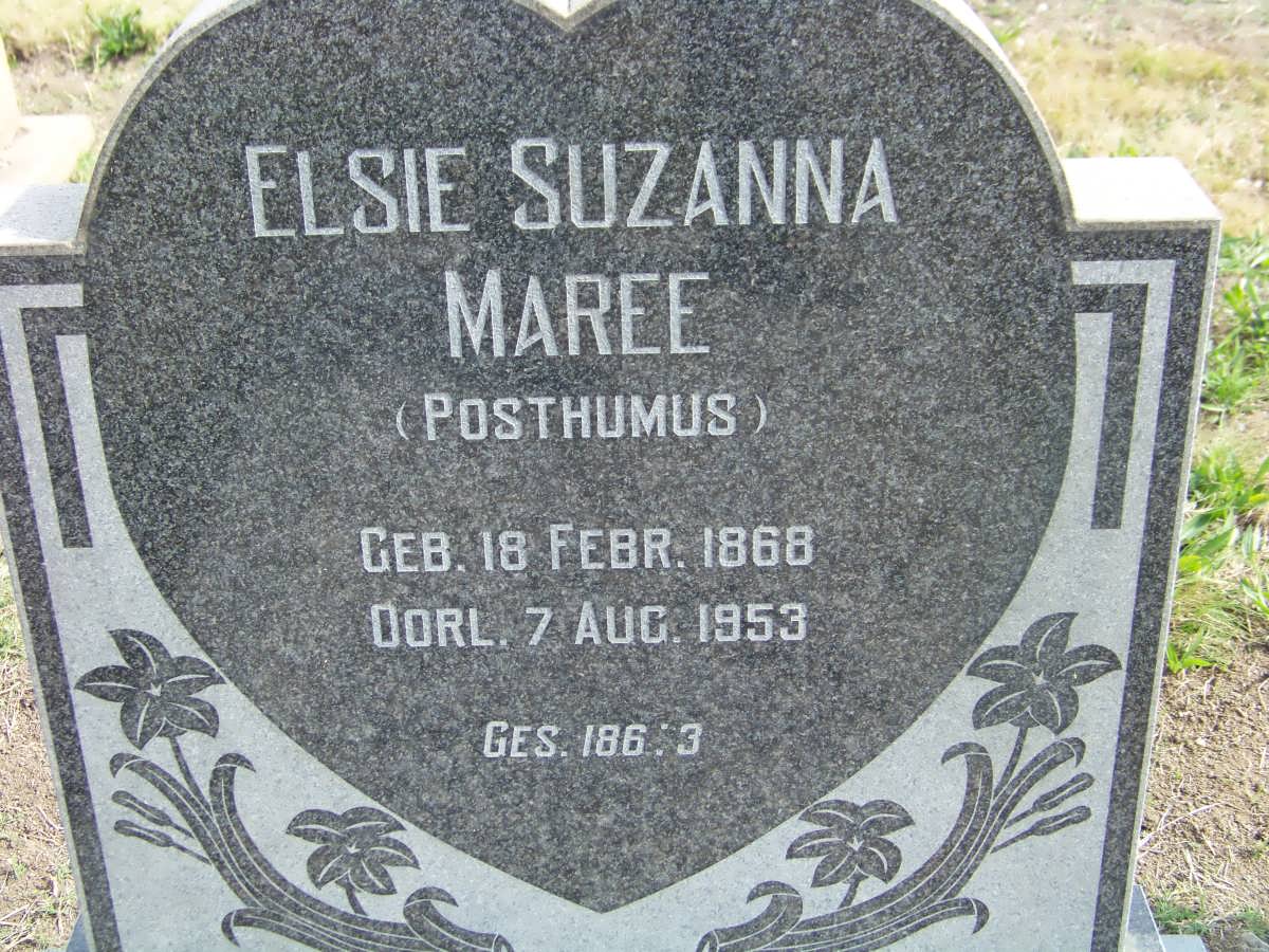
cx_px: 634
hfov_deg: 38.9
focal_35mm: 49
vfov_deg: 29.7
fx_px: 1796
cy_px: 476
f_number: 2.8
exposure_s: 1/250
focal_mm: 7.6
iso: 64
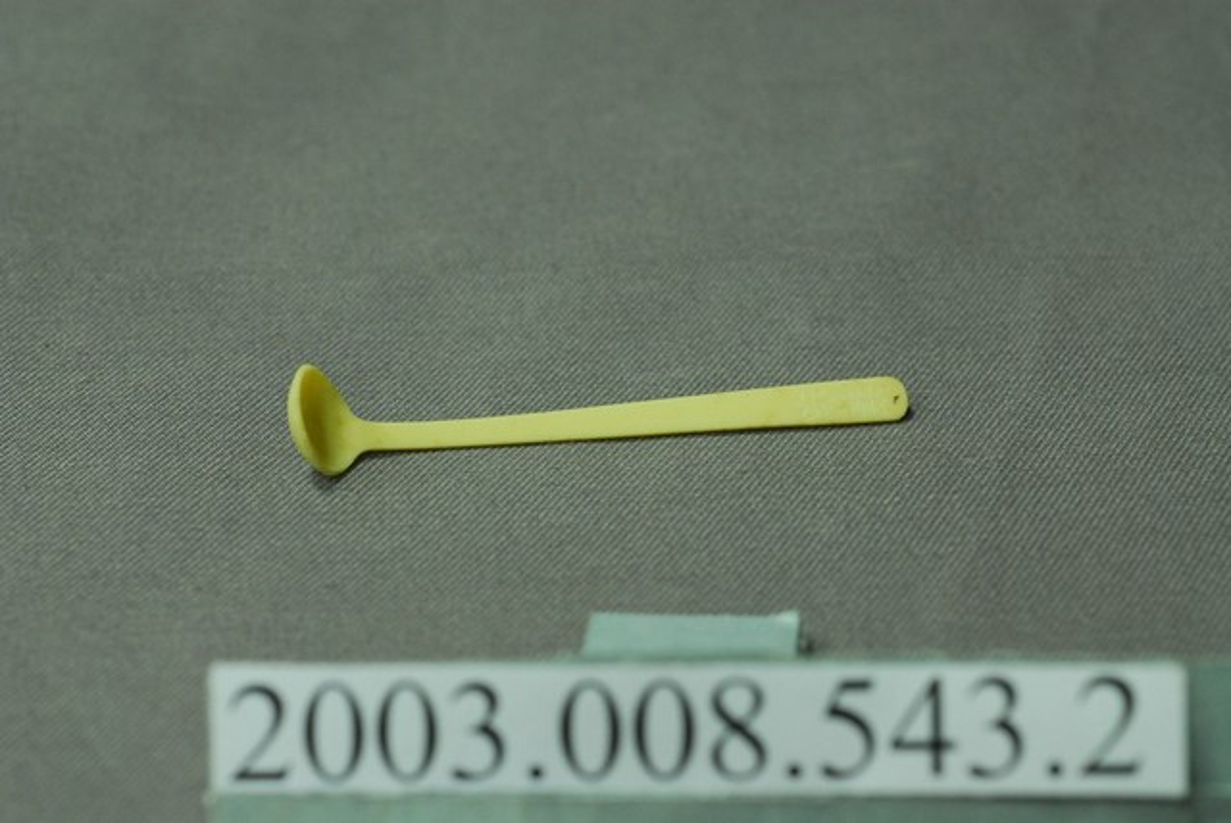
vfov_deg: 15.2
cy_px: 412
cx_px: 616
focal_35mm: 90
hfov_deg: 22.6
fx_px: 3080
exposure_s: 1/10
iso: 1000
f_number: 10
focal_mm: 60
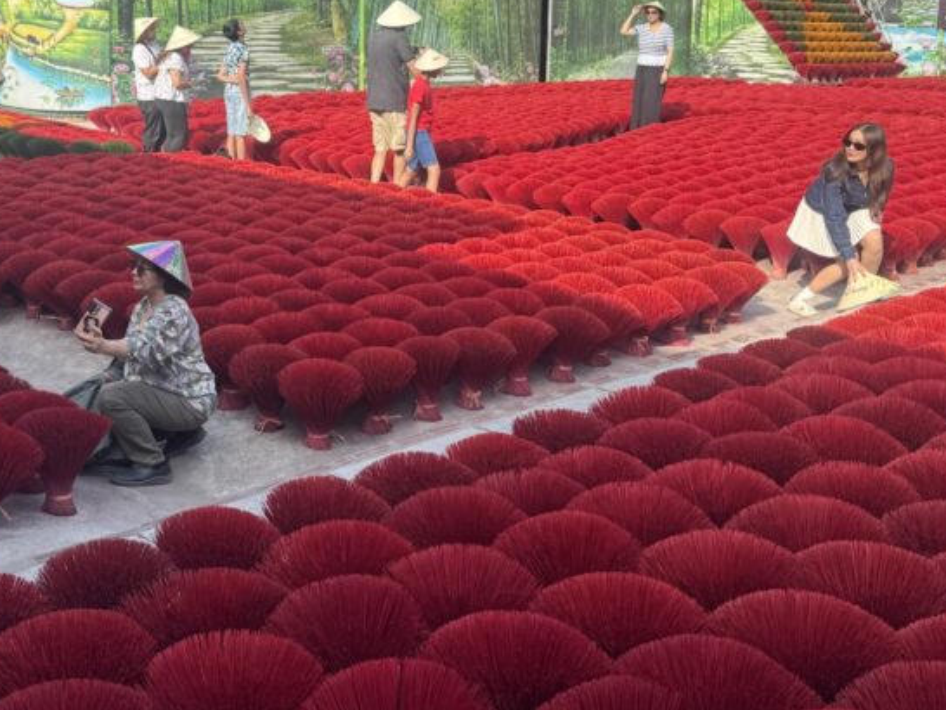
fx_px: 1230
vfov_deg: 31.8
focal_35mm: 45
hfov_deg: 41.8
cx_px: 362
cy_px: 213
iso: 80
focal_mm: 6.76
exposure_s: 1/1678
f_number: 1.78
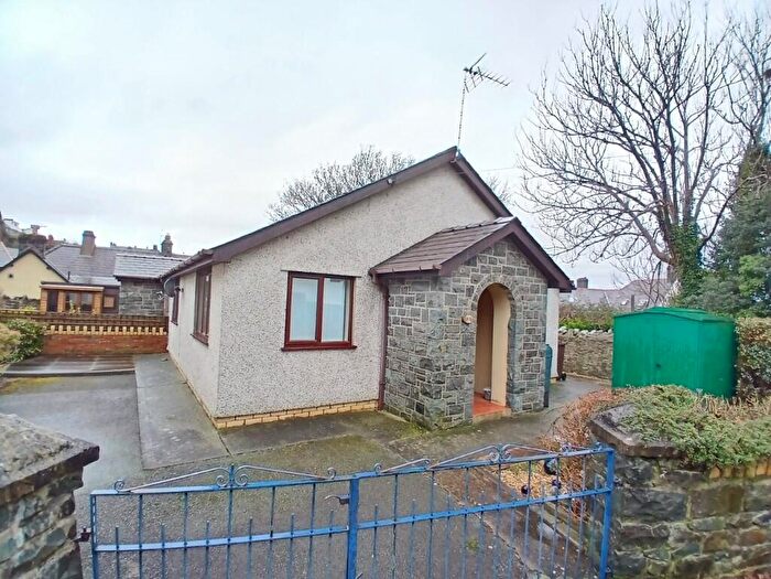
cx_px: 386
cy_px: 290
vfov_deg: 74.7
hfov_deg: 91.0
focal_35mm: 17
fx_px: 379
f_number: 2.2
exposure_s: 1/50
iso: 50
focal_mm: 1.4
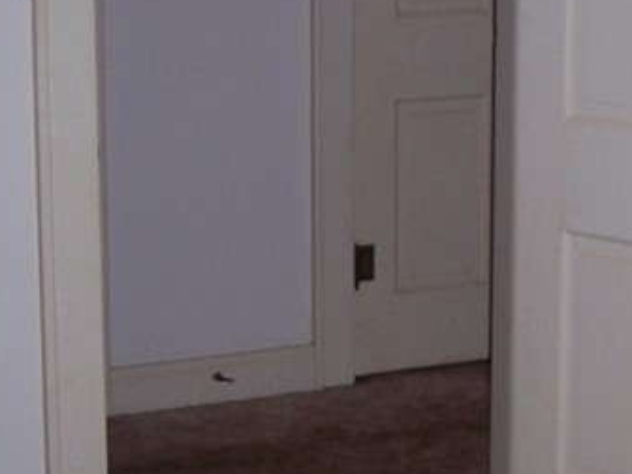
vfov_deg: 12.4
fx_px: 2173
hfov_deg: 16.4
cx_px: 551
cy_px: 137
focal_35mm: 119
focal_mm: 8
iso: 100
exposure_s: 1/60
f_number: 2.8
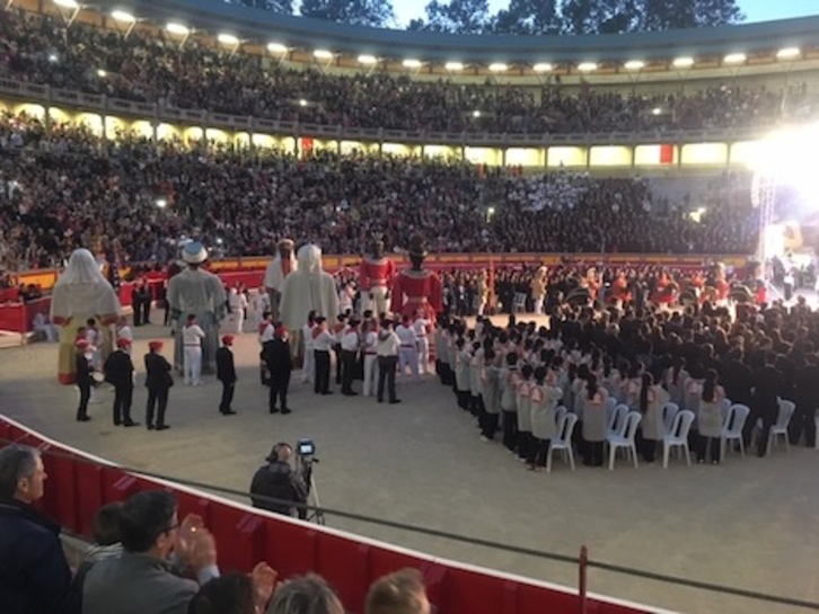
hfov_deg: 61.6
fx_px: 686
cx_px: 410
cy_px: 307
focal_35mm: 29
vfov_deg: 48.3
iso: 320
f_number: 2.2
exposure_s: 1/17
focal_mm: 4.15
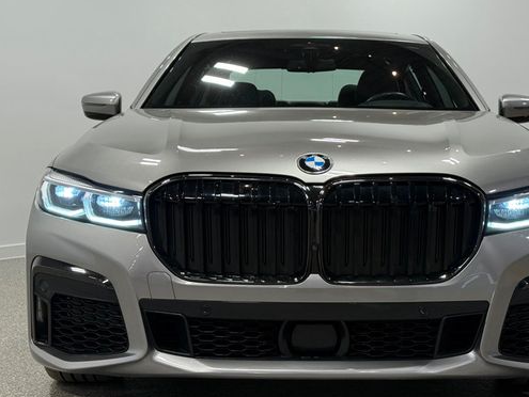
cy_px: 186
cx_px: 307
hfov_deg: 31.1
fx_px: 948
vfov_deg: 23.7
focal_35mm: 62
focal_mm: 6.76
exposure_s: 1/286
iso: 64
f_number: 1.78
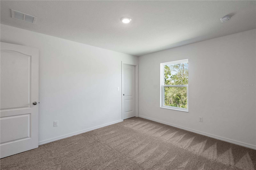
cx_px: 128
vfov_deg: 56.1
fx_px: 160
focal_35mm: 22
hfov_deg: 77.3
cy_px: 85
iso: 250
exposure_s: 1/320
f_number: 8
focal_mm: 15
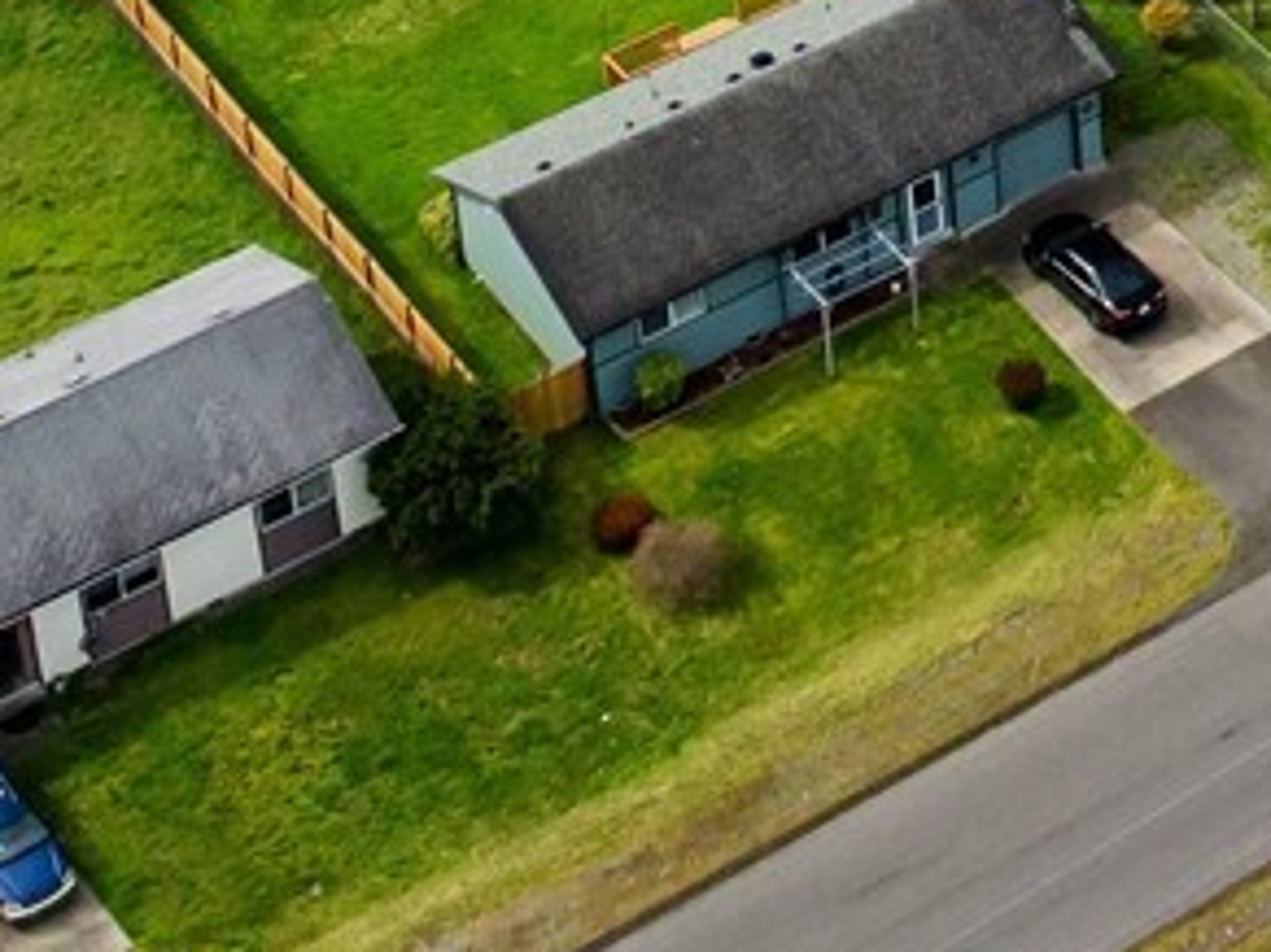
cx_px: 1858
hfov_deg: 14.1
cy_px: -1502
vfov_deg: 9.6
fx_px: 4845
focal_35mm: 132
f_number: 5.6
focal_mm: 12.29
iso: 100
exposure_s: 1/320
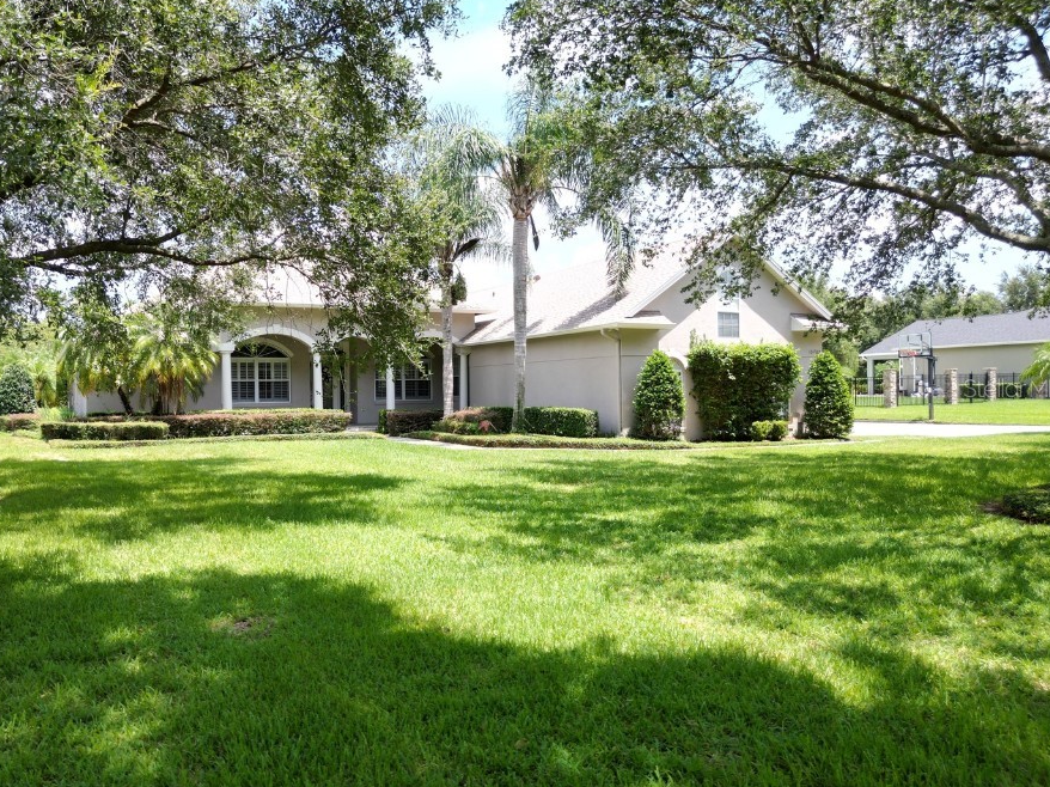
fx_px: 849
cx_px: 464
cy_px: 388
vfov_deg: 49.7
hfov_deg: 63.3
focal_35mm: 28
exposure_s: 1/800
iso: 100
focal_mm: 6.72
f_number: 1.7
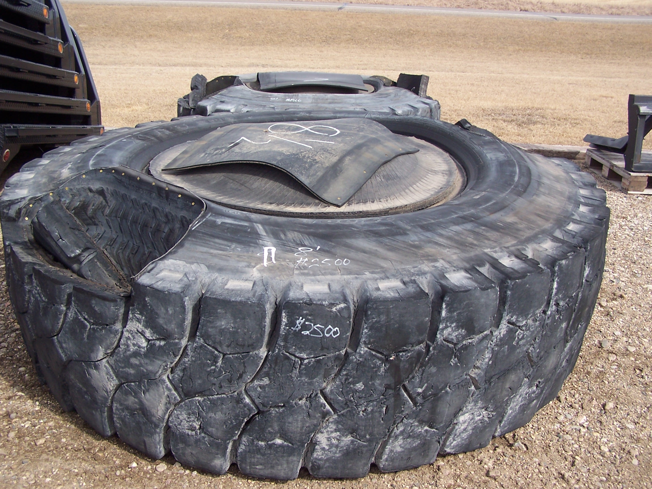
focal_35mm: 38
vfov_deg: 37.7
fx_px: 716
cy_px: 244
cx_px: 326
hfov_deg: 49.0
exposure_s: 1/500
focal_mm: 6.3
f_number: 4
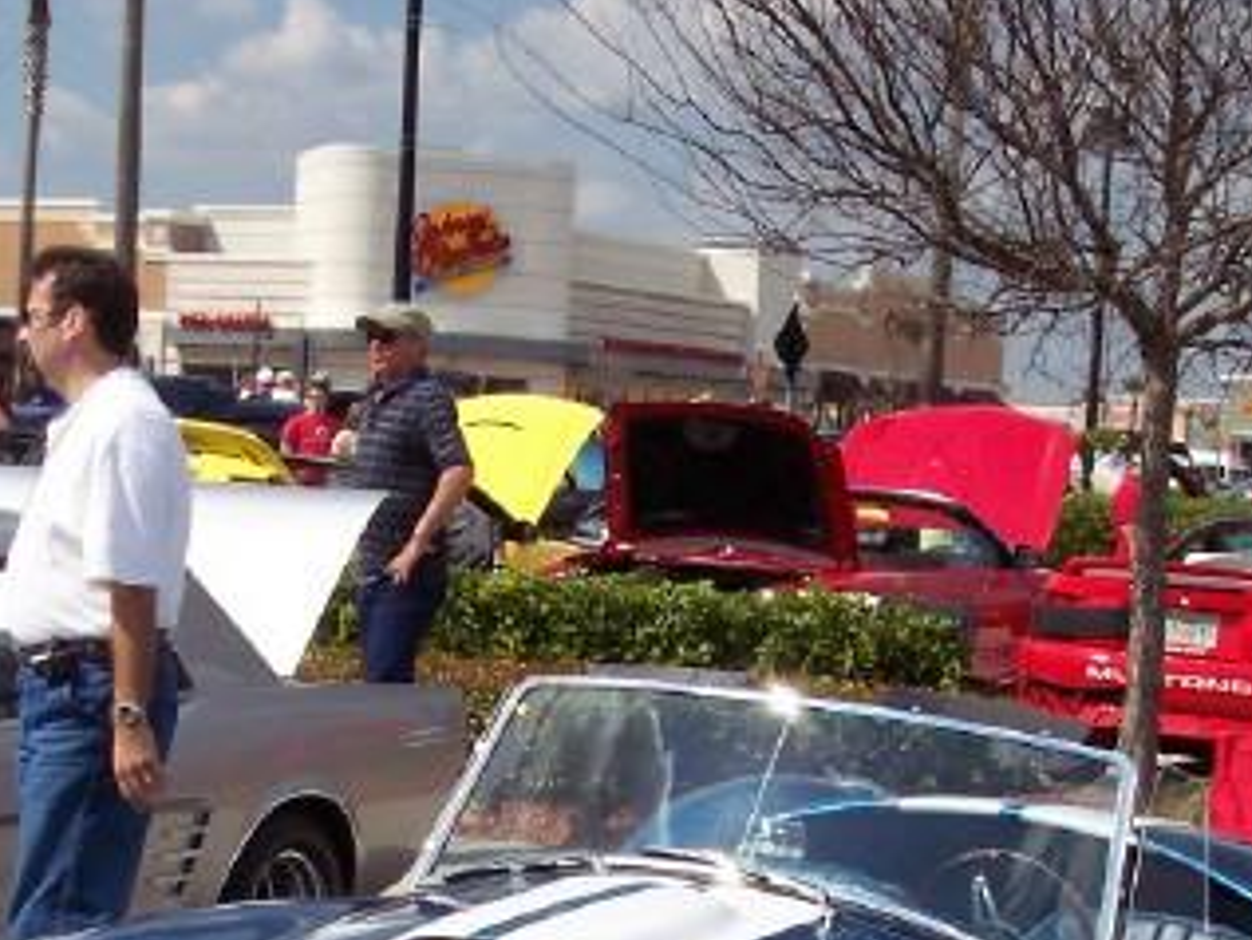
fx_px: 3329
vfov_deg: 15.9
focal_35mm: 92
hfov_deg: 21.3
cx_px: 557
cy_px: 843
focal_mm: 8
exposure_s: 1/1000
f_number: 4.8
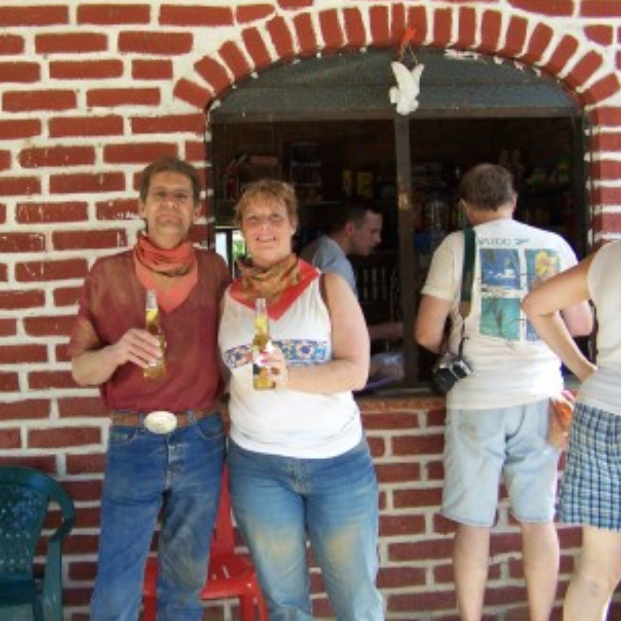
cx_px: 241
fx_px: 1015
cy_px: 295
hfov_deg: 33.9
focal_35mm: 50
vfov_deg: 34.0
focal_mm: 6.3
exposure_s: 1/90
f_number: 2.8
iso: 80
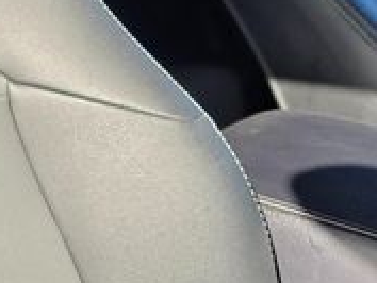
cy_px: -81
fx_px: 905
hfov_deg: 21.5
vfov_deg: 16.8
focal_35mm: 83
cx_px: -98
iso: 32
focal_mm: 6.3
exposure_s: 1/359
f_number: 1.7
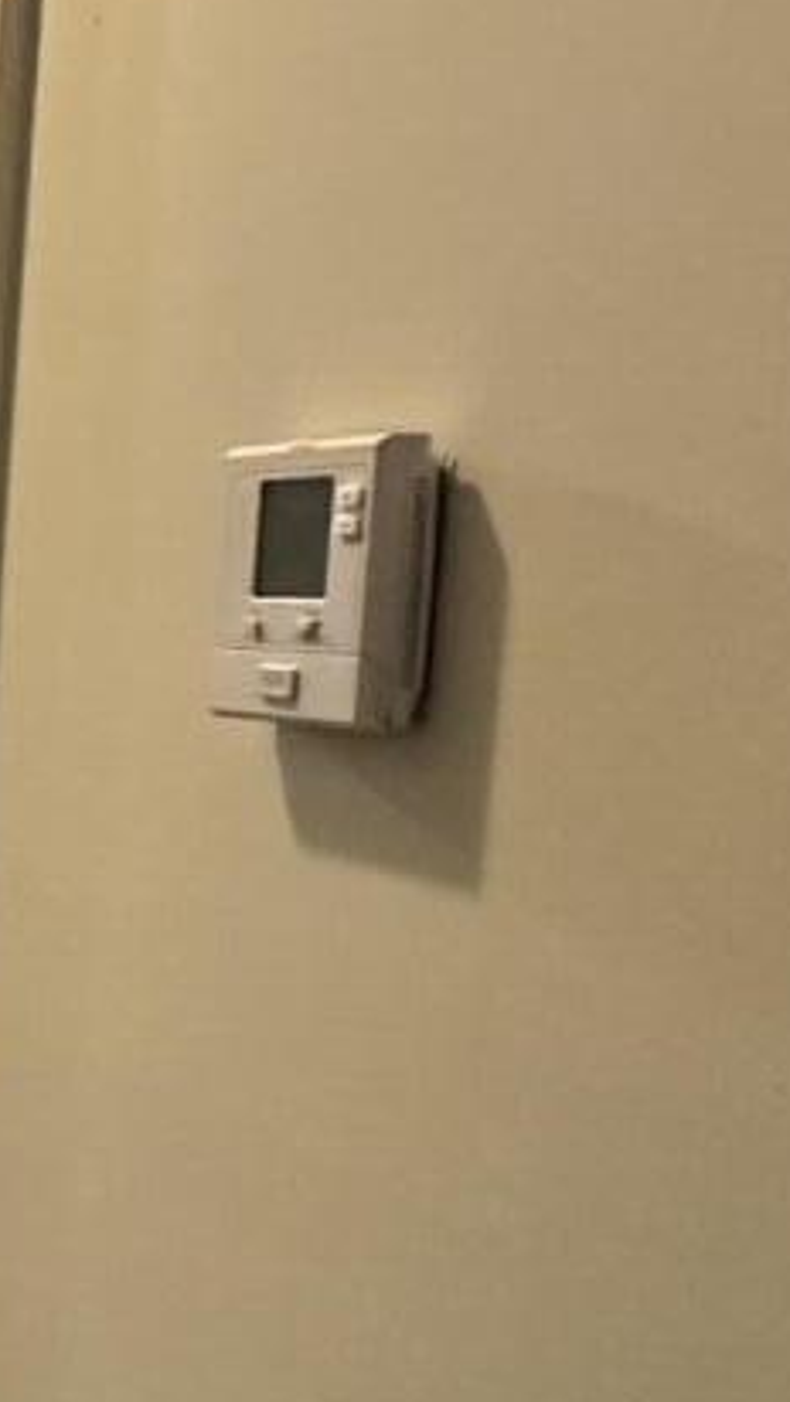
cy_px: 977
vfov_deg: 28.3
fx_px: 2754
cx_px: -1202
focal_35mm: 74
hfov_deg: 12.3
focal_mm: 2.22
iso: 320
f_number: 2.2
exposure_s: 1/60
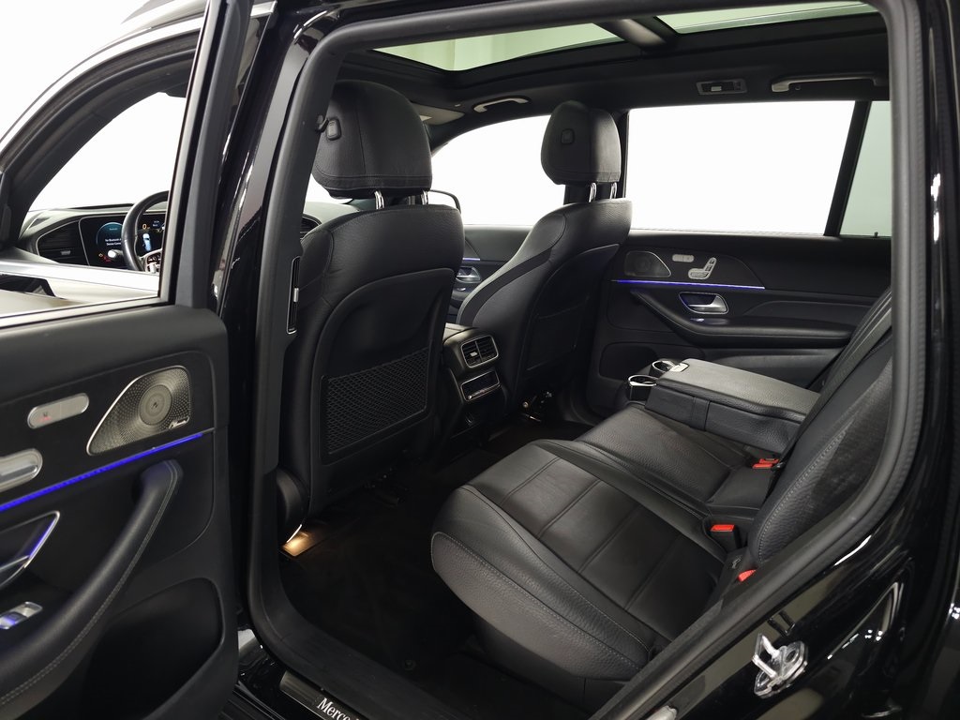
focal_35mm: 23
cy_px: 360
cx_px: 480
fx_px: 638
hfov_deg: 73.9
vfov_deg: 58.9
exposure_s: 1/60
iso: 250
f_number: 1.7
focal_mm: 6.3
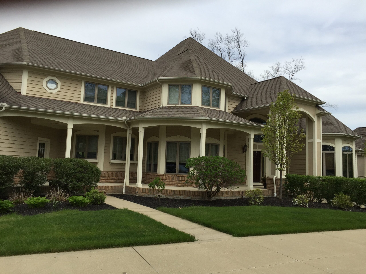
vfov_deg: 48.2
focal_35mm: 29
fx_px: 307
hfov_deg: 61.7
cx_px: 183
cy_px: 137
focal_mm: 4.15
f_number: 2.2
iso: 32
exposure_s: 1/1980
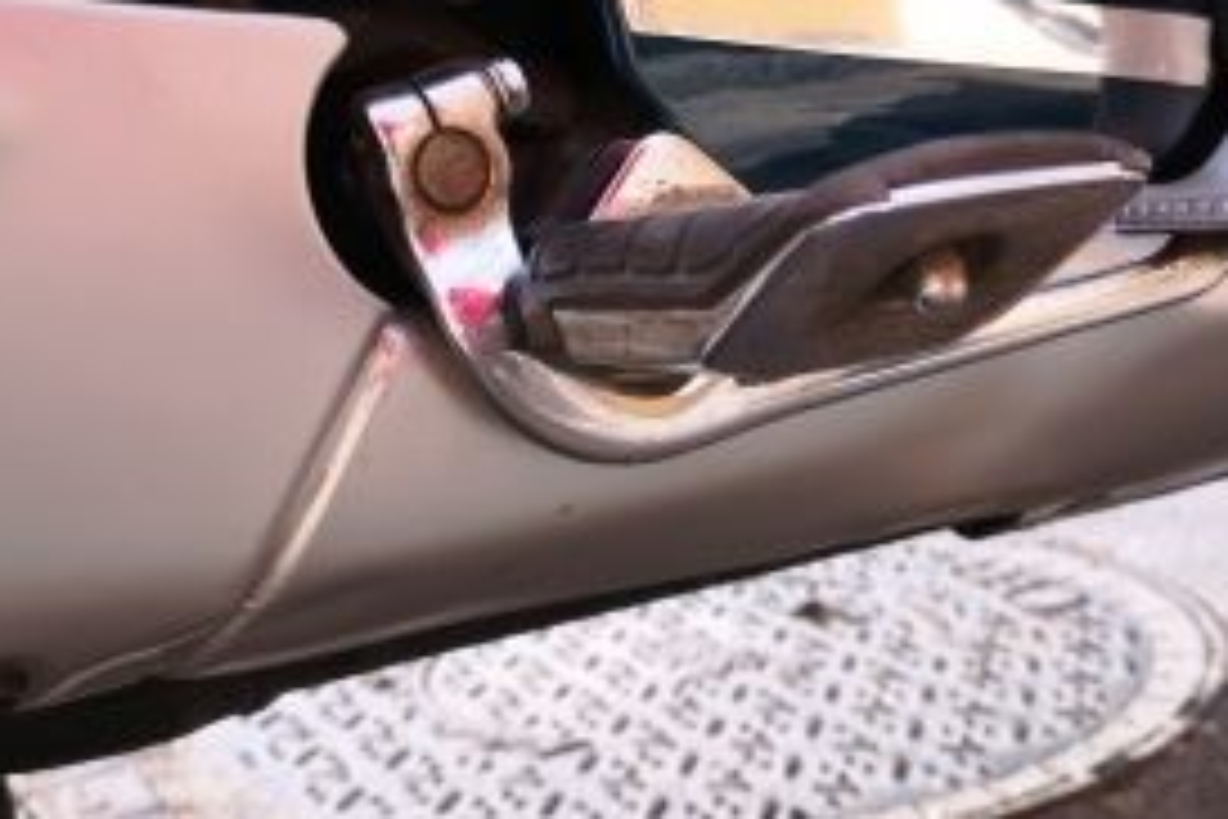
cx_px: 697
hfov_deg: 42.6
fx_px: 1569
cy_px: 360
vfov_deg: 29.2
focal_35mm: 46
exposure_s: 1/777
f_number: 1.8
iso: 50
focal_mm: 5.58
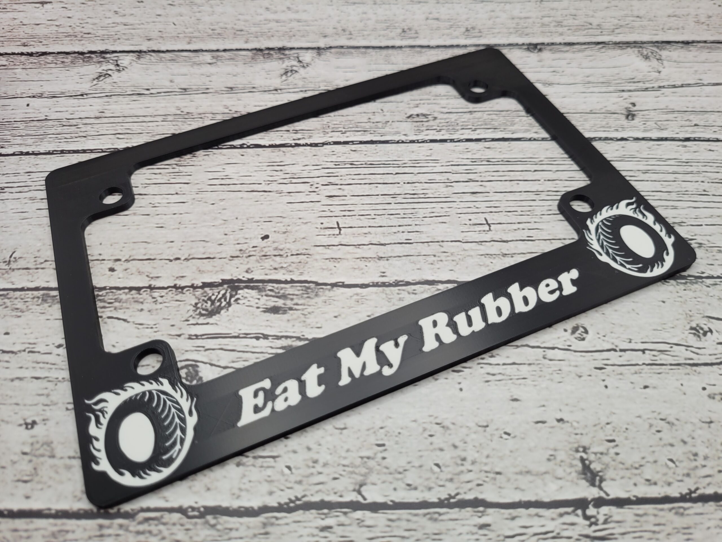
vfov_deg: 53.1
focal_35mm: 26
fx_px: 542
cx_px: 361
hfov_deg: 67.3
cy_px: 271
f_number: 1.8
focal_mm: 5.4
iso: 40
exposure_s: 1/201
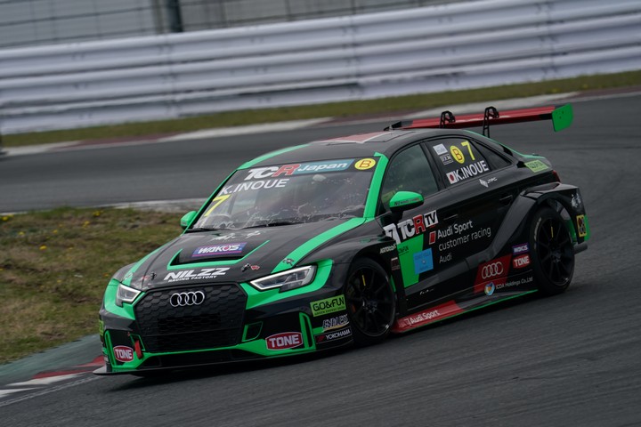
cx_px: 320
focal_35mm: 600
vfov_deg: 2.3
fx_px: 10682
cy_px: 214
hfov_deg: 3.4
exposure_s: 1/800
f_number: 8
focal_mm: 600
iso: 250
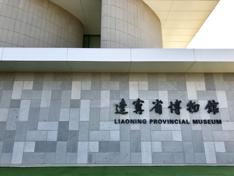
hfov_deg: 63.4
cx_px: 117
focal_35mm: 28
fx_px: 189
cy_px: 88
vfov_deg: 49.7
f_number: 1.8
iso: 20
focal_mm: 3.99
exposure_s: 1/580
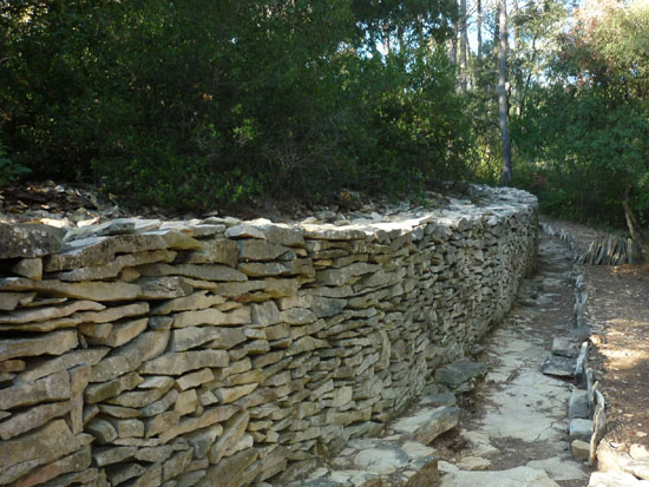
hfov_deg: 39.2
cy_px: 348
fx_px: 900
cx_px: 435
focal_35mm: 48
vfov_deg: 29.9
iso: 80
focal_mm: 5.5
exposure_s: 1/80
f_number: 2.8
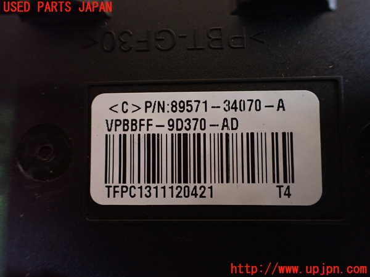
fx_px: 321
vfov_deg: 46.8
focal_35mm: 30
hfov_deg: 60.0
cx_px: 185
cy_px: 138
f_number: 2.3
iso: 800
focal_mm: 5.4
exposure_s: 1/50
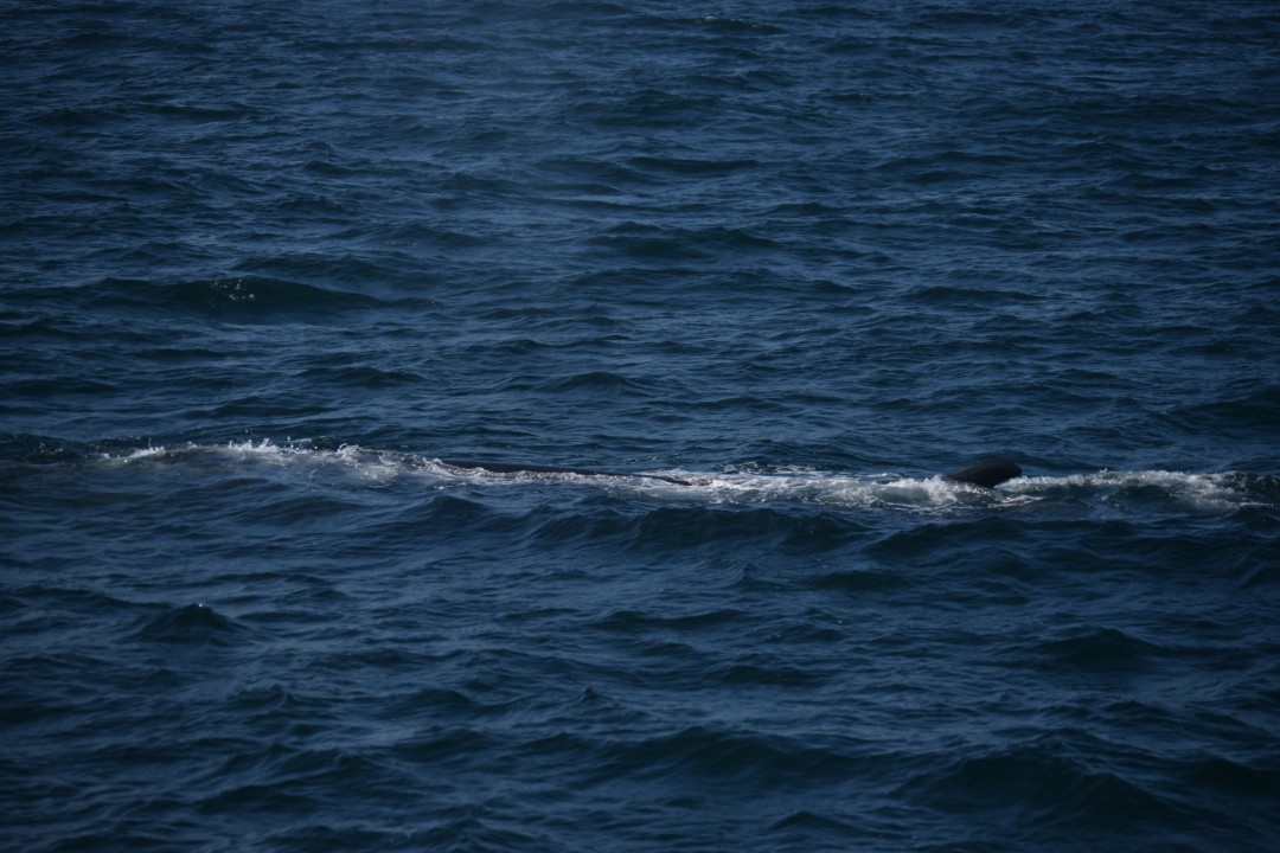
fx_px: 5973
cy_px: 426
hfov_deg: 12.2
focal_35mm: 168
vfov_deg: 8.2
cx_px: 640
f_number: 4.8
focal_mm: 112
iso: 200
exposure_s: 1/4000
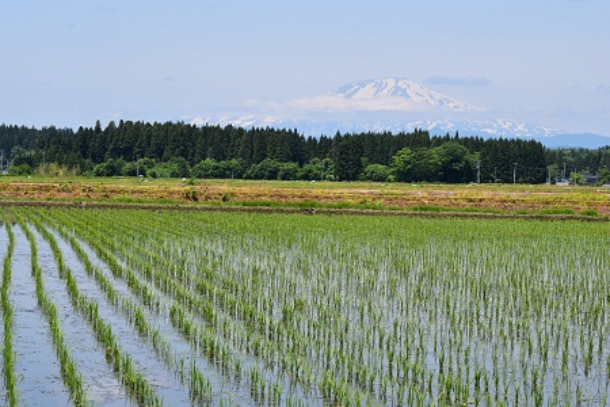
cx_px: 305
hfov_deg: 20.0
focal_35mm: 102
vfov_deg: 13.4
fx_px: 1728
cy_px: 204
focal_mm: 68
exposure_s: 1/500
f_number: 11
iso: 400
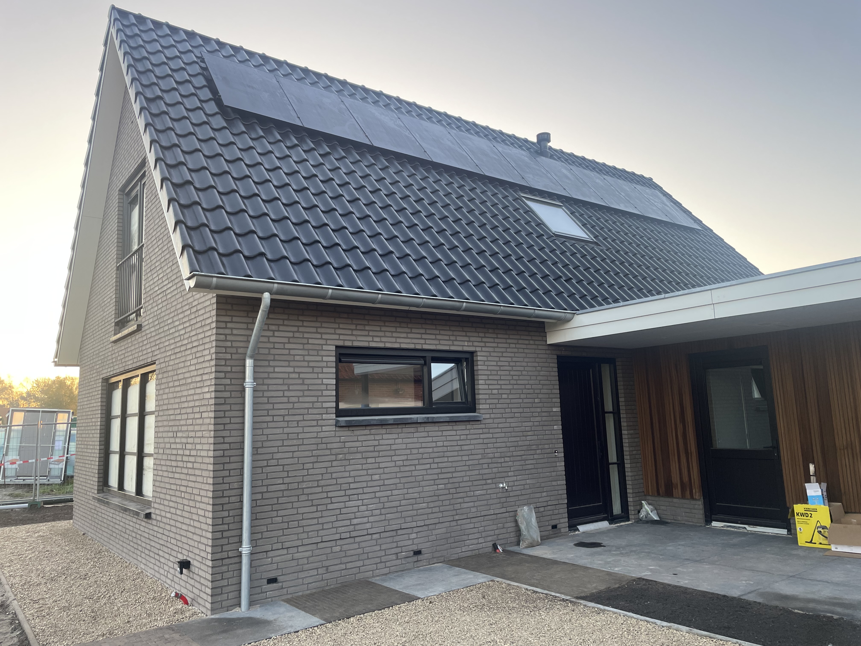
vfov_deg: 53.1
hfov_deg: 67.3
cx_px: 430
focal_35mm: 26
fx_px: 647
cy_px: 323
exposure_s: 1/164
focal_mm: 4.2
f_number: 1.6
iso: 32
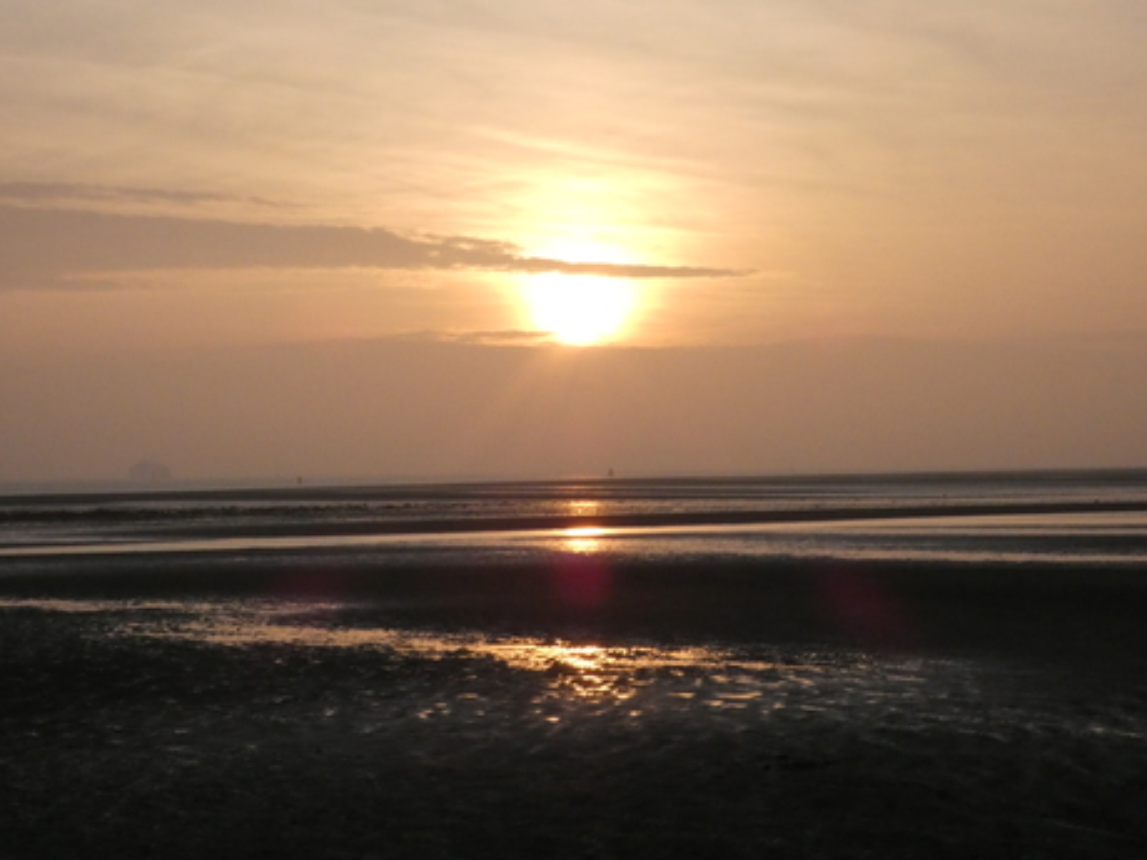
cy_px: 430
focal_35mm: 93
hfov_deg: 21.1
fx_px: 3082
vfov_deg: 15.9
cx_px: 574
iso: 800
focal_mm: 16.6
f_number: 8
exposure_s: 1/2000
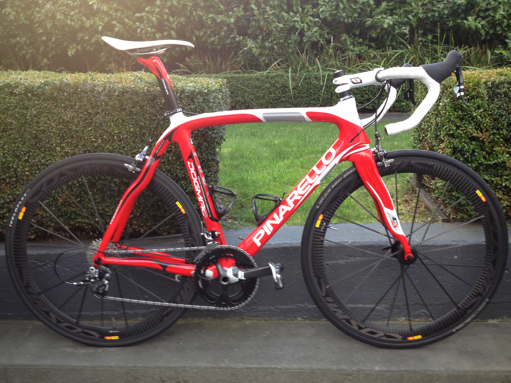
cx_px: 256
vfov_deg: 40.7
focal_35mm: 35
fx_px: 517
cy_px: 192
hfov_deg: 52.6
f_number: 2.4
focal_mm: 4.28
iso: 50
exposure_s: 1/40
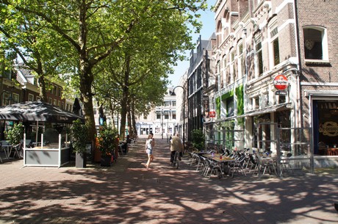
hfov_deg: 67.5
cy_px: 112
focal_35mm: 27
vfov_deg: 47.8
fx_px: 253
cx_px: 169
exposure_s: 1/100
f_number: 6.3
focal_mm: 18
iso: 100
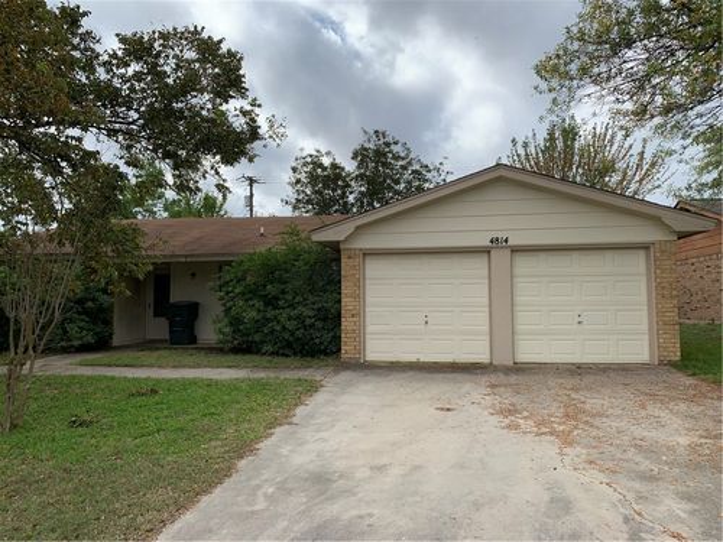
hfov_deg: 67.3
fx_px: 543
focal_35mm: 26
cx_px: 362
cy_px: 271
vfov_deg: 53.1
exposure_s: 1/1748
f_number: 1.8
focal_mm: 4.25
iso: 25
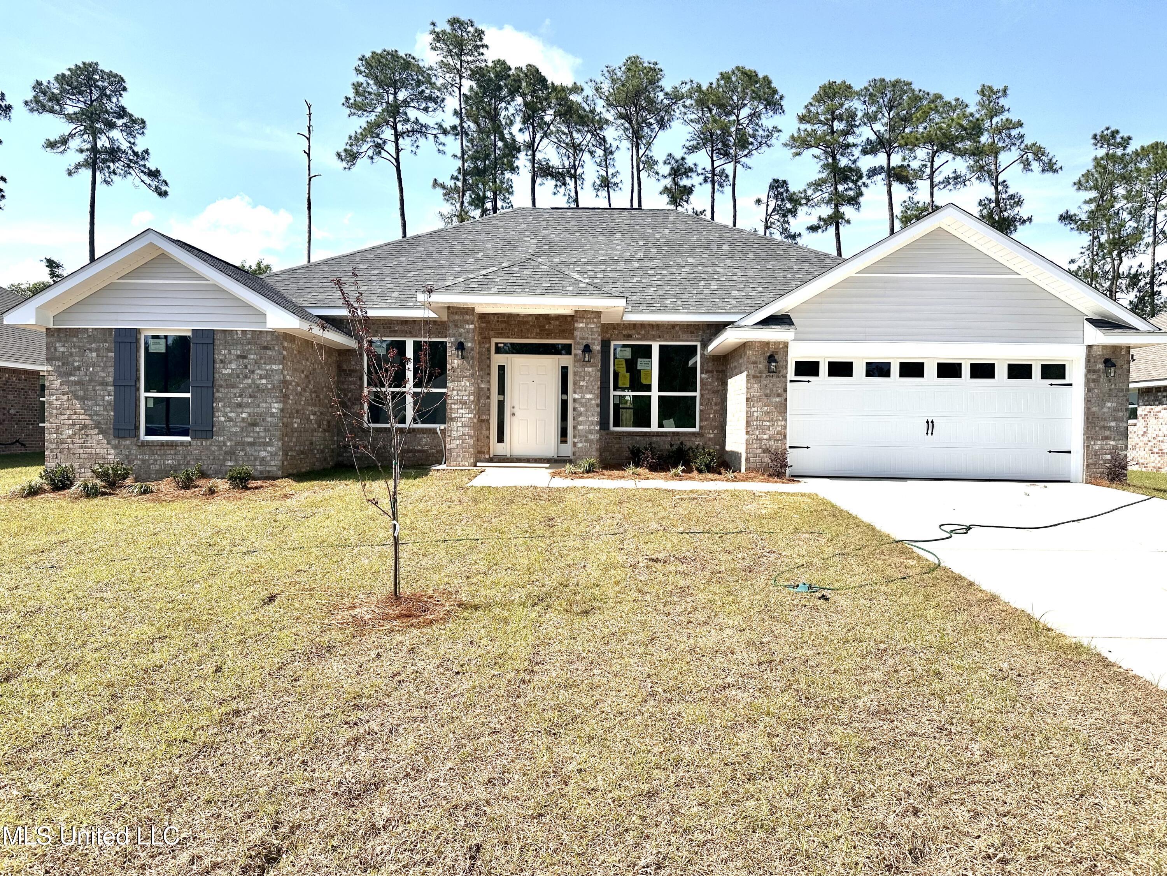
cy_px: 438
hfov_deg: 71.6
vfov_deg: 56.8
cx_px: 584
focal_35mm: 24
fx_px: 809
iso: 80
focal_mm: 6.86
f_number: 1.78
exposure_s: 1/5525
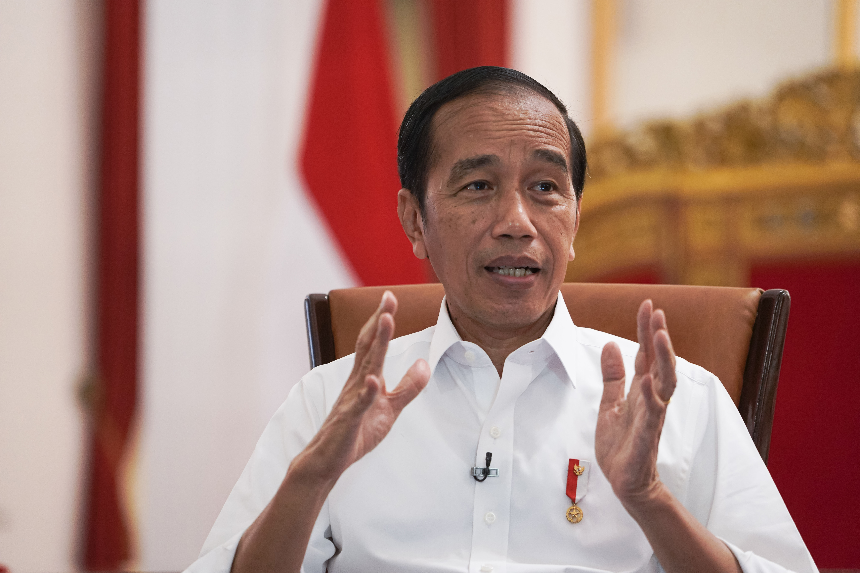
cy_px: 286
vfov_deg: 6.9
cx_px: 430
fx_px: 4777
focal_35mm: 200
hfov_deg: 10.3
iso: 2500
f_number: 4
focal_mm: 200
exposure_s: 1/125
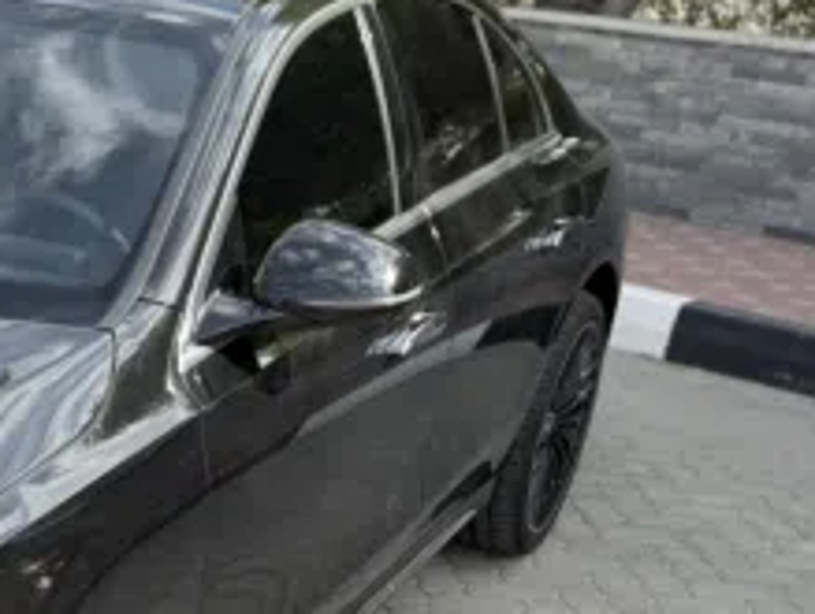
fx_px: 1651
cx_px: -238
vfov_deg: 20.7
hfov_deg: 24.3
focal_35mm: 70
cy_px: 525
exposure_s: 1/2232
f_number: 1.78
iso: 80
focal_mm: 6.76
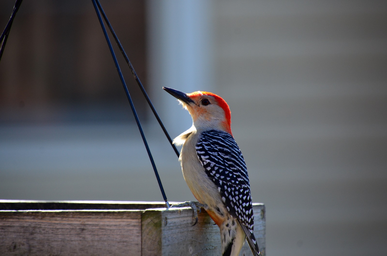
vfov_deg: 2.3
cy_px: 128
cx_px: 194
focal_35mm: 600
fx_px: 6435
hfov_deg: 3.4
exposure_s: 1/160
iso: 400
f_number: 6.3
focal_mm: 400
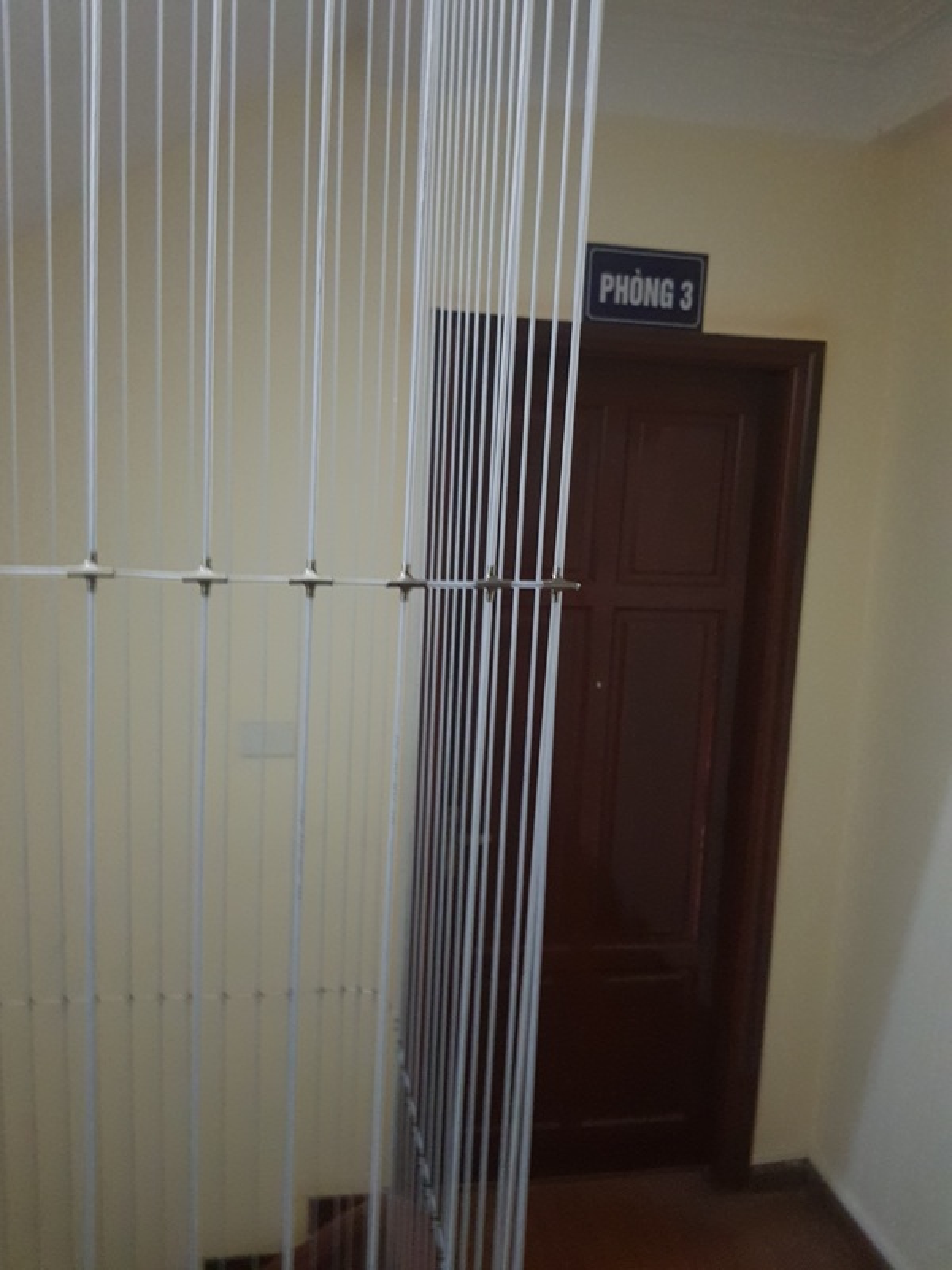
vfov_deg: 67.3
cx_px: 476
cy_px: 635
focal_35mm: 26
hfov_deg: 53.1
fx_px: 953
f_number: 1.7
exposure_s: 1/10
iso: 400
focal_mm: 4.2
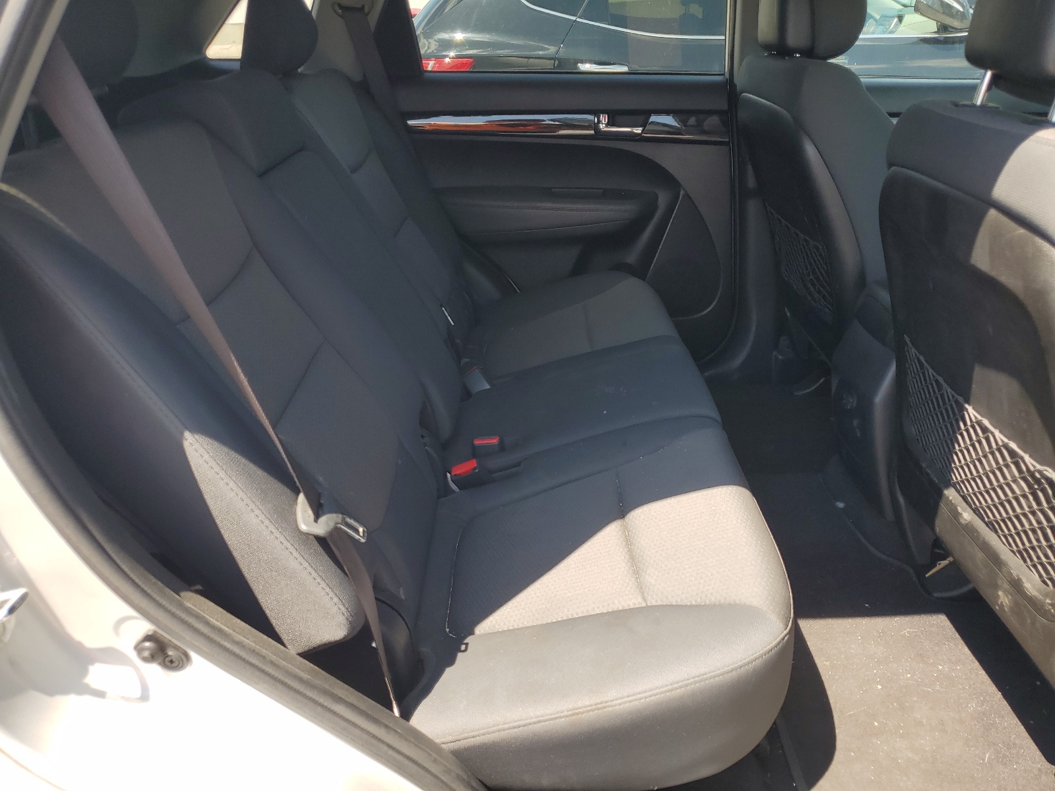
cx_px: 528
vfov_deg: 53.1
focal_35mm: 26
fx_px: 792
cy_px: 396
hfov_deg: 67.3
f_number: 1.5
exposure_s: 1/476
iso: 50
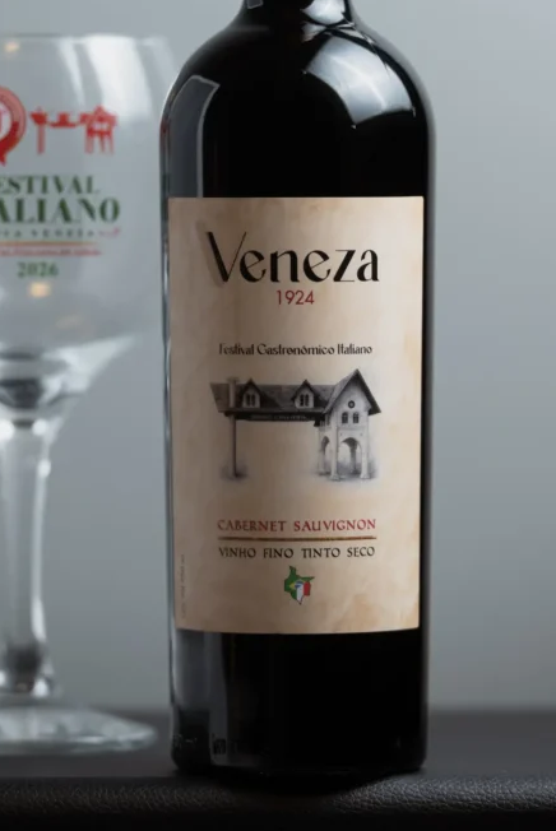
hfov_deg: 4.4
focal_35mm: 314
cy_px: 223
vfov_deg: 6.6
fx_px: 7258
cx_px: 241
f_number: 4
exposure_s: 1/60
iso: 125
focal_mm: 200
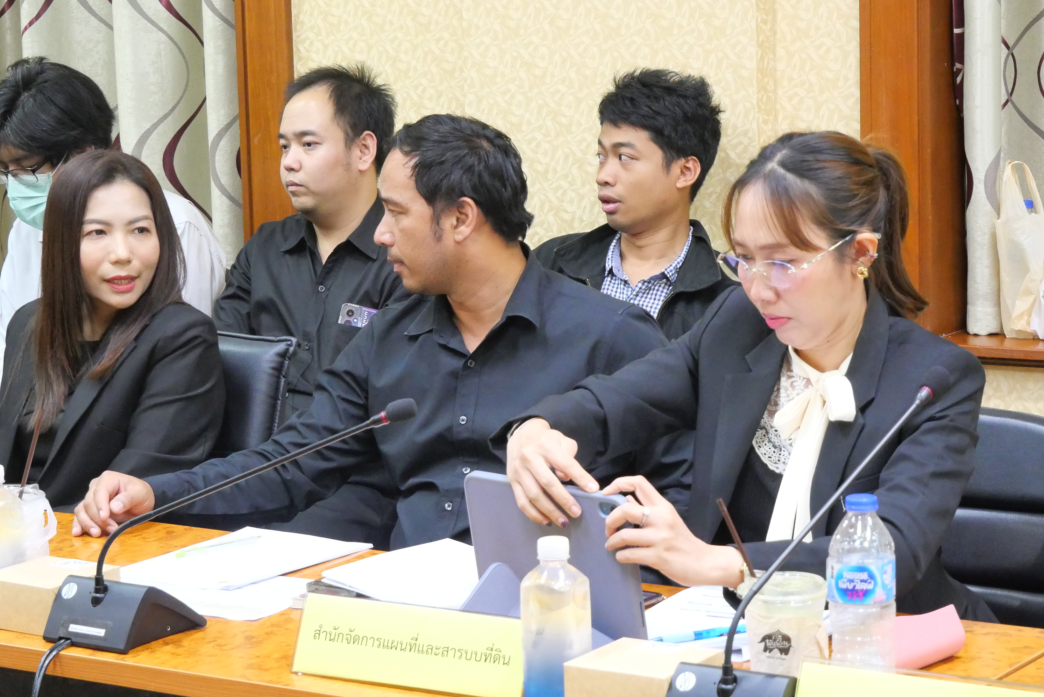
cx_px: 474
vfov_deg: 14.1
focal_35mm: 97
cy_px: 326
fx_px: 2815
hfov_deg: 21.0
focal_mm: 38
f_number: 5.4
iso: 3200
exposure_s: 1/13
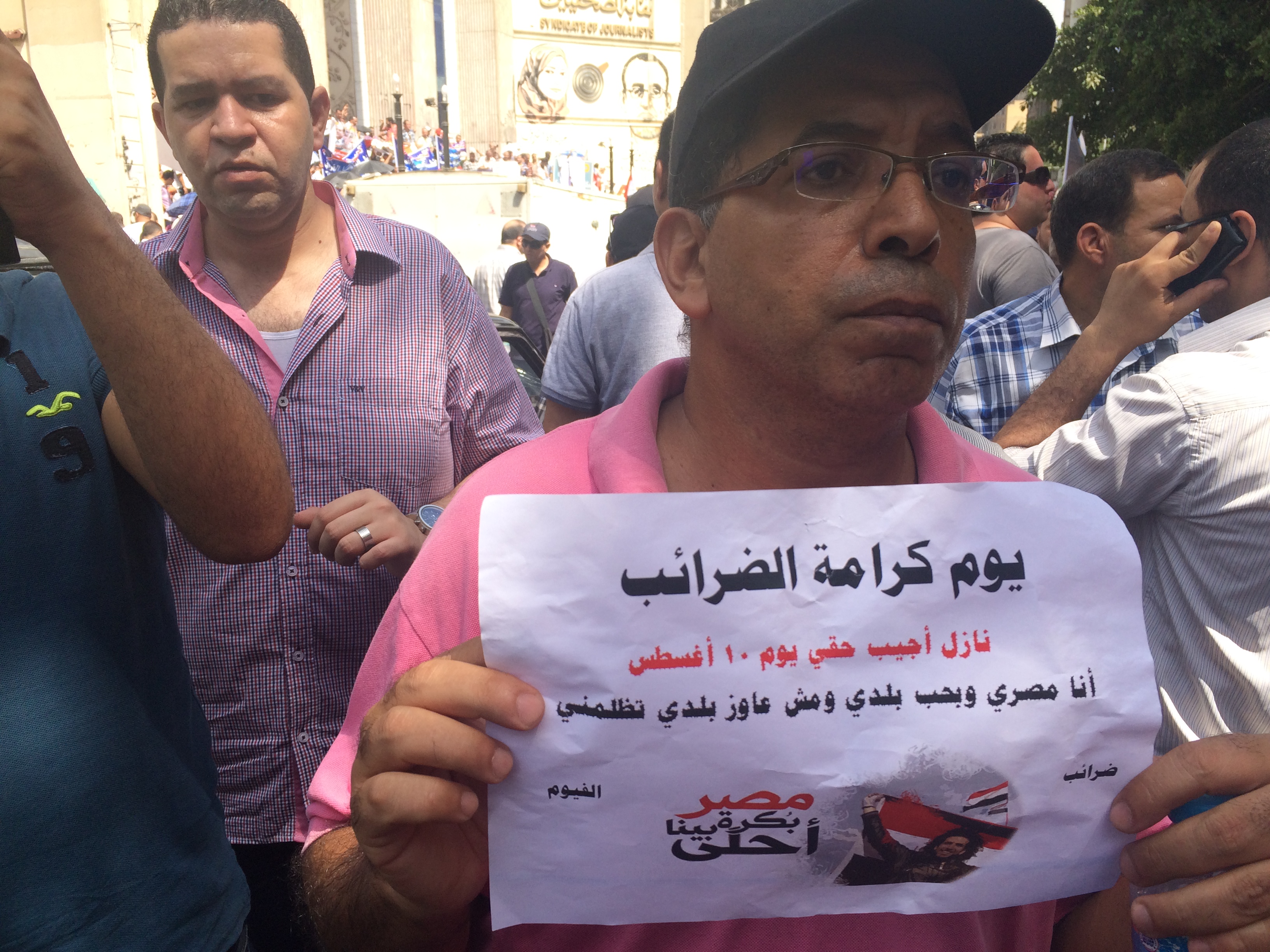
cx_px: 635
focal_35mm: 29
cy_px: 476
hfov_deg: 61.7
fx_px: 1064
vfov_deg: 48.2
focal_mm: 4.15
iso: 32
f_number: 2.2
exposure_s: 1/631
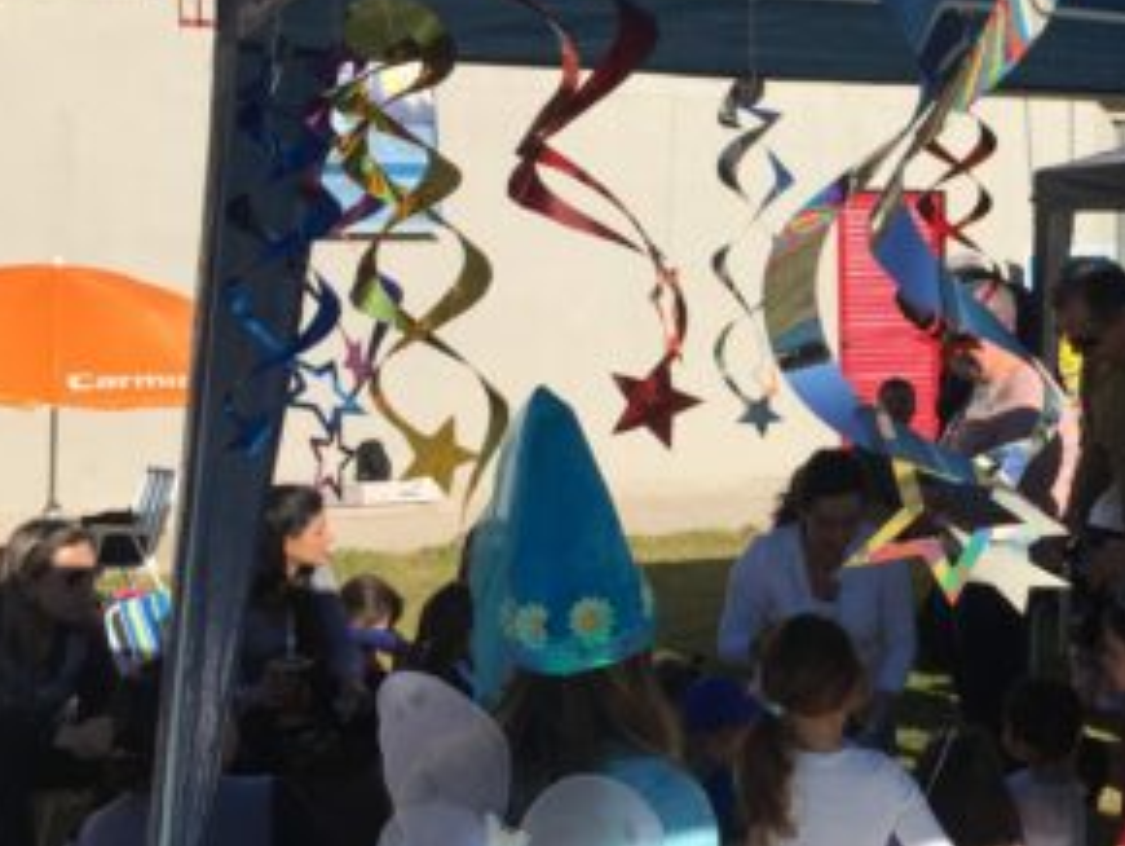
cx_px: 981
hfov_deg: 35.0
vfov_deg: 28.1
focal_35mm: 52
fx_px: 1691
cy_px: 454
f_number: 2.2
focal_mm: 4.15
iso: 32
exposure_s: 1/2475
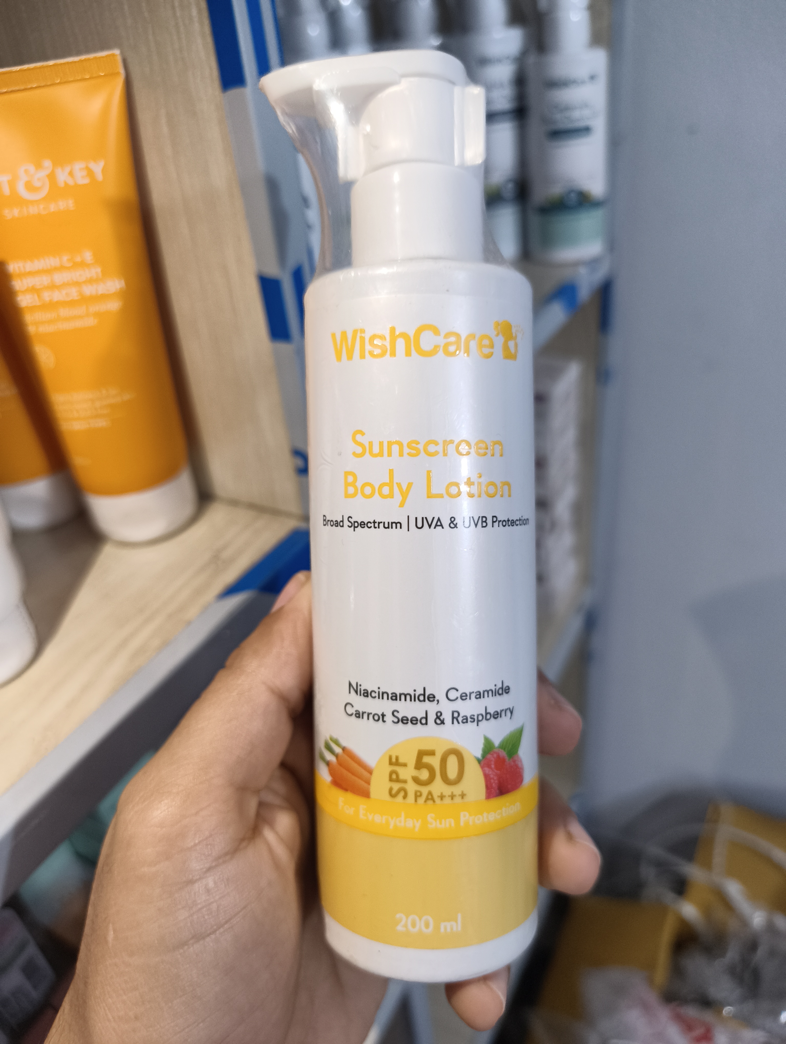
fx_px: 725
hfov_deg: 56.9
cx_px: 393
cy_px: 522
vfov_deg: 71.5
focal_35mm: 24
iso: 816
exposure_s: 1/50
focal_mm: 5.56
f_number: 1.87
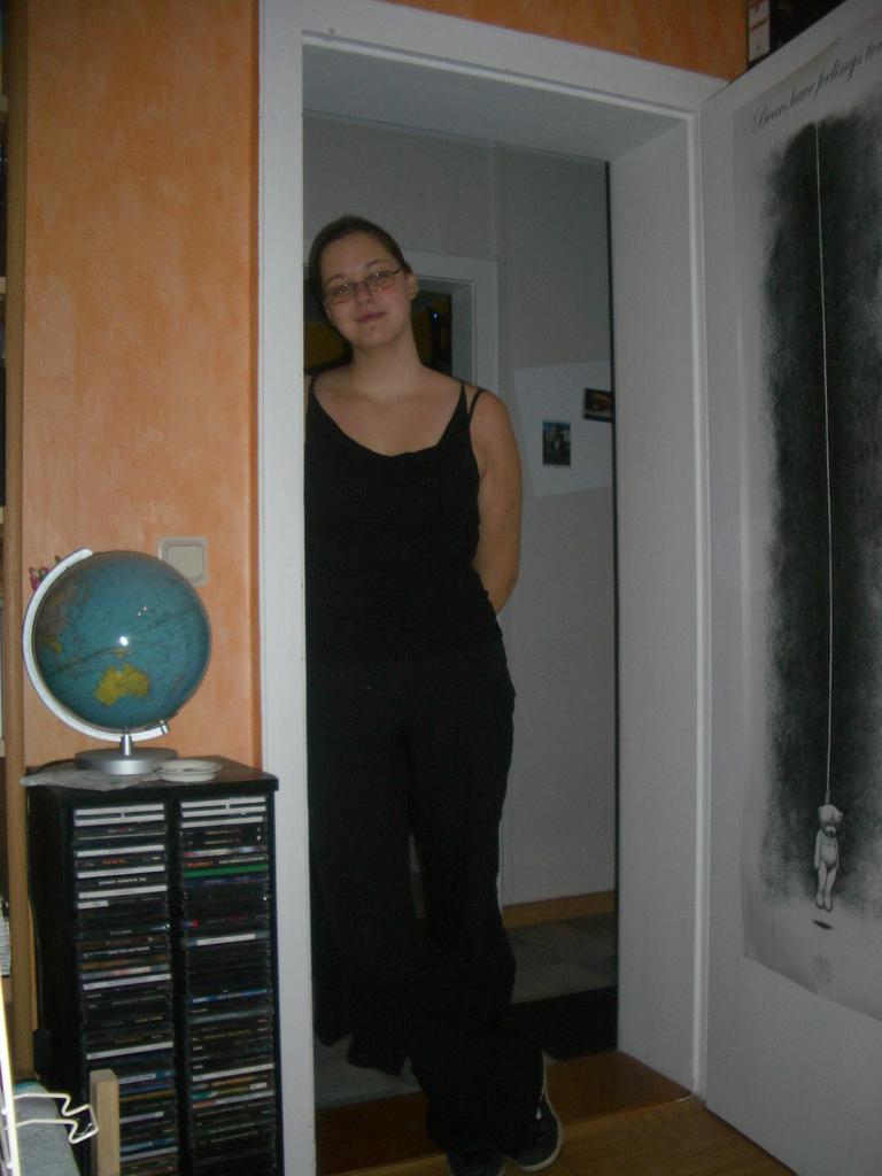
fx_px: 1189
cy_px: 588
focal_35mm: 35
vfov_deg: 52.6
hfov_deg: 40.7
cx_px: 441
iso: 100
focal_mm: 5.8
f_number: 2.6
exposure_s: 1/60
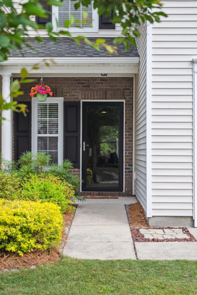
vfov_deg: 36.9
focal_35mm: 54
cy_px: 148
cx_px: 98
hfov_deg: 25.1
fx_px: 443
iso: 125
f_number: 5.6
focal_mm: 36
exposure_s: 1/1400
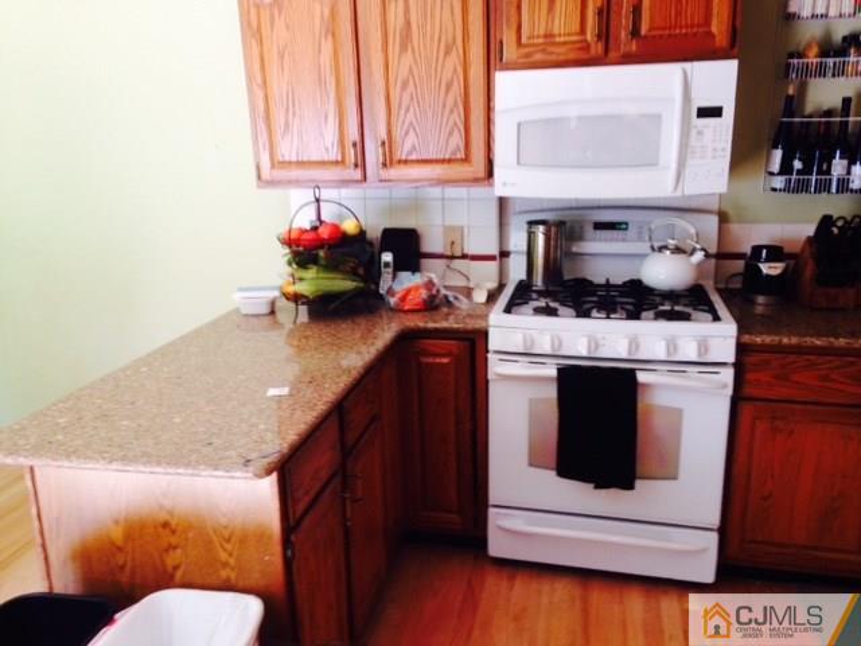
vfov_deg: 42.9
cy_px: 323
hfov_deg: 55.4
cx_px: 430
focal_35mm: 33
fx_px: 821
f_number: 2.4
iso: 50
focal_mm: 4.12
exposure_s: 1/20
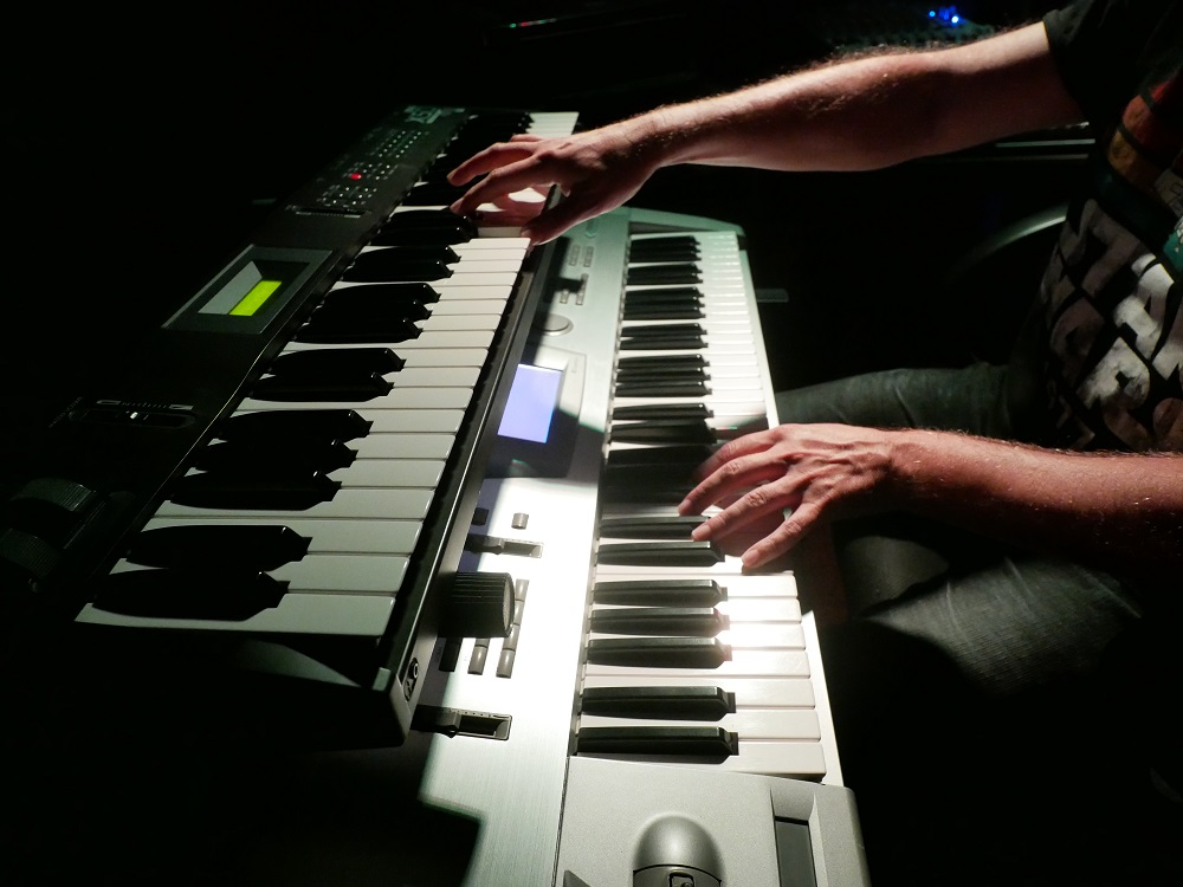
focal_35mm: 24
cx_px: 592
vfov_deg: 56.8
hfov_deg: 71.6
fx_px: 820
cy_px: 444
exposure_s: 1/60
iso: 3200
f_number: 3.5
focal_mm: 12
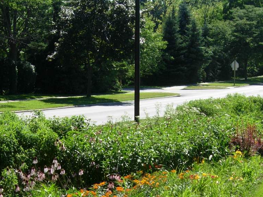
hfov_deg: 20.4
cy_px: 194
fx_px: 729
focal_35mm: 96
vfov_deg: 15.1
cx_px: 116
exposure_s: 1/222
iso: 50
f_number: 4.8
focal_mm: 7.5
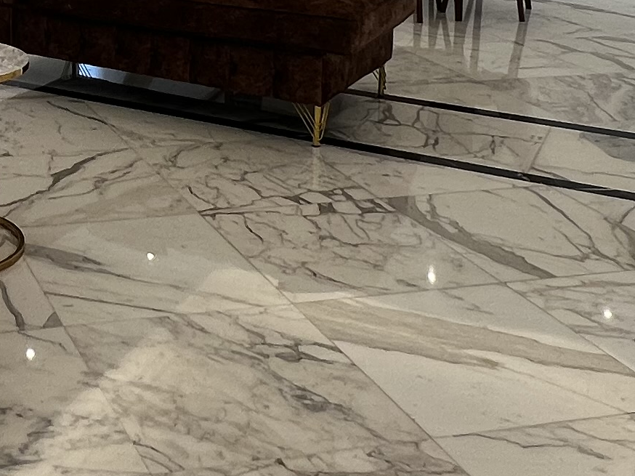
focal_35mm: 60
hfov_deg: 29.5
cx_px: -39
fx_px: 1100
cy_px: -148
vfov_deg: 21.9
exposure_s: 1/100
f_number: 1.8
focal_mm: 1.57
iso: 50
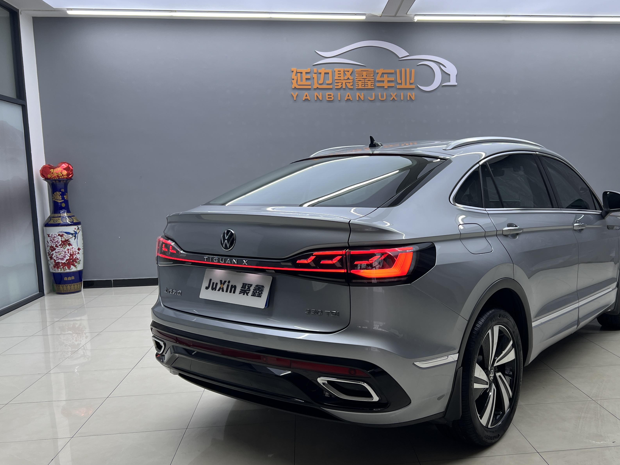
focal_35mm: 33
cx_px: 378
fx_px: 591
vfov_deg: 42.9
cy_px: 250
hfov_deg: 54.9
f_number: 1.5
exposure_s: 1/100
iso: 32
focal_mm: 5.7
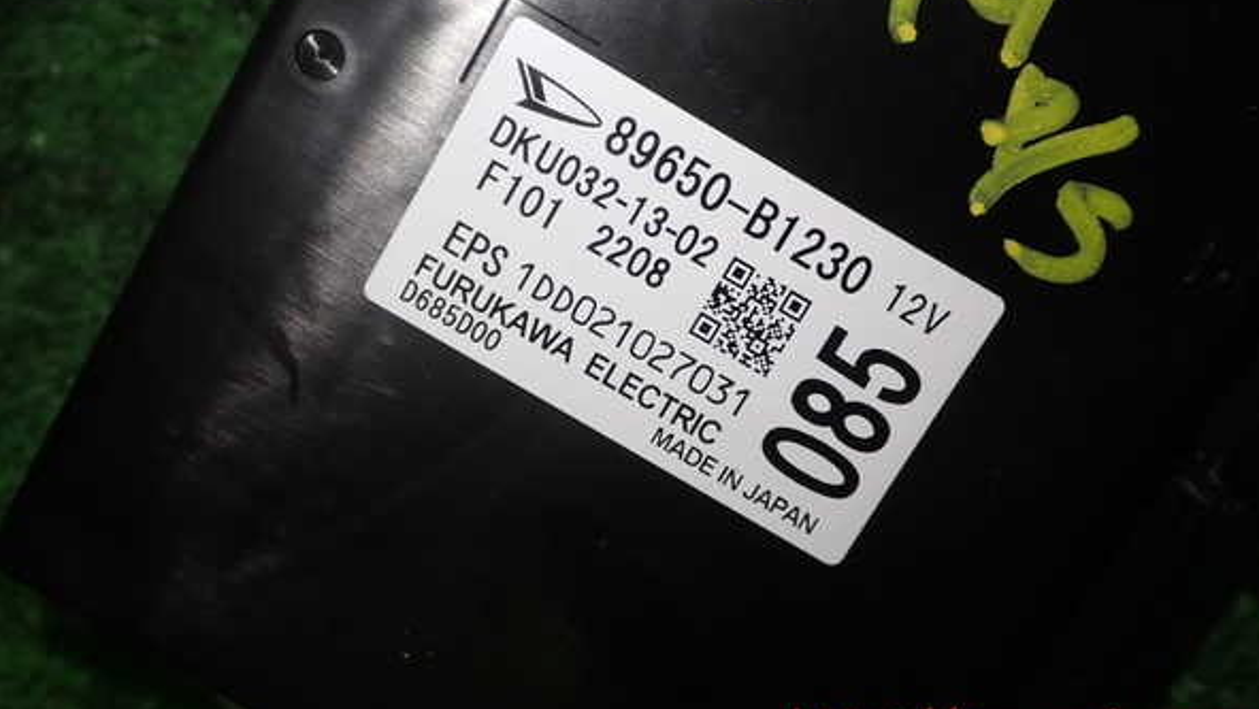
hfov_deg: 48.3
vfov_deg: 28.3
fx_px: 1403
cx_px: 635
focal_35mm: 42
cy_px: 279
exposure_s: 1/80
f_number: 2.7
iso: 200
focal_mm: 6.83
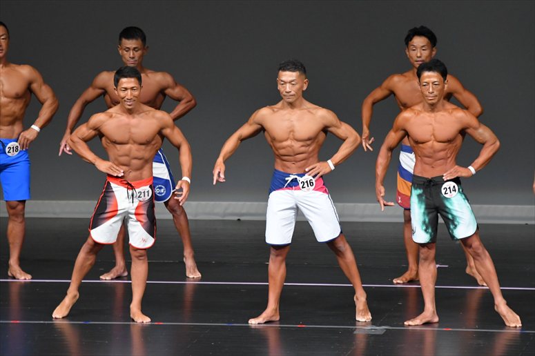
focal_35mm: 315
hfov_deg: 6.5
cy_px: 178
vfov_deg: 4.4
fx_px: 4679
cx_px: 268
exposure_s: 1/400
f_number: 5.6
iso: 4000
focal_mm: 210
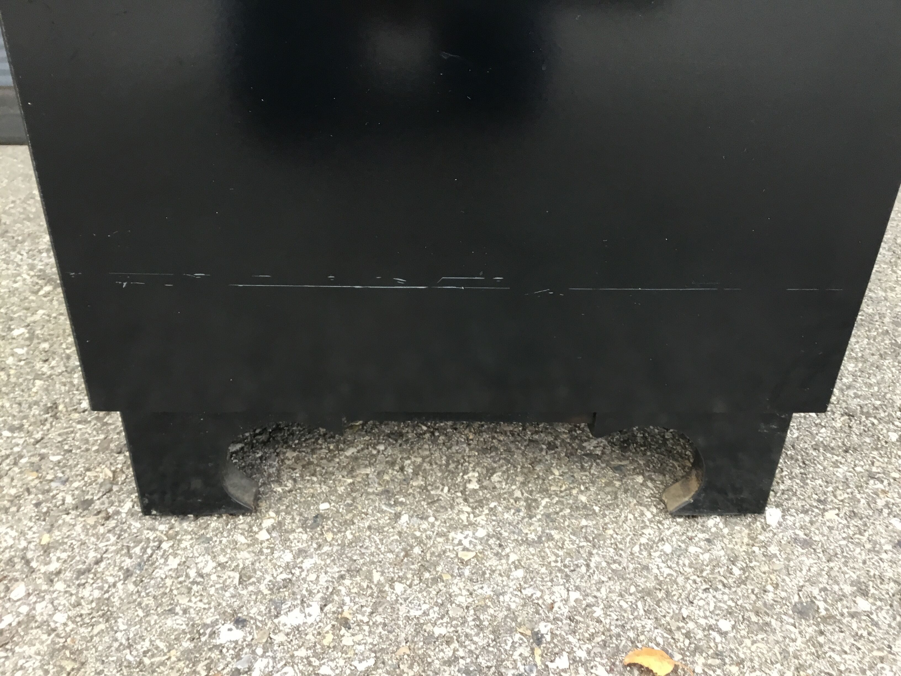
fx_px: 807
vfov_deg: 45.4
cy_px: 338
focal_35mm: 31
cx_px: 450
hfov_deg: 58.4
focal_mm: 3.3
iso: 40
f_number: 2.4
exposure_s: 1/33
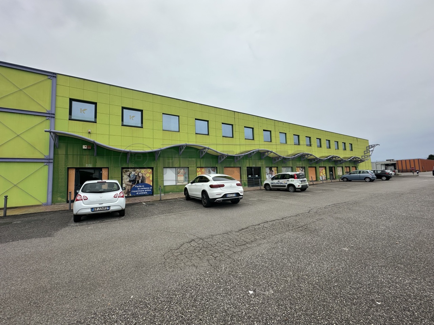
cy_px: 162
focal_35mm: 14
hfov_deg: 102.1
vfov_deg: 85.7
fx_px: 176
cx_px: 217
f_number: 2.2
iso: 50
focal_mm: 2.22
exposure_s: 1/1043
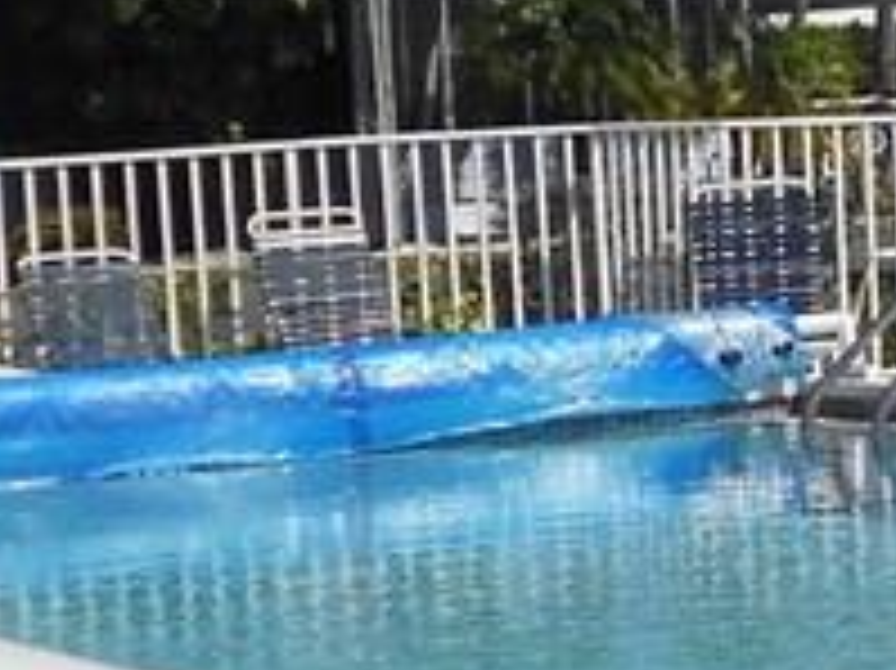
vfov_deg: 7.8
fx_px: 4915
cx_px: 894
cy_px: 331
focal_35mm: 190
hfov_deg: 10.3
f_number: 9.8
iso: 80
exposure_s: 1/320
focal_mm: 6.7
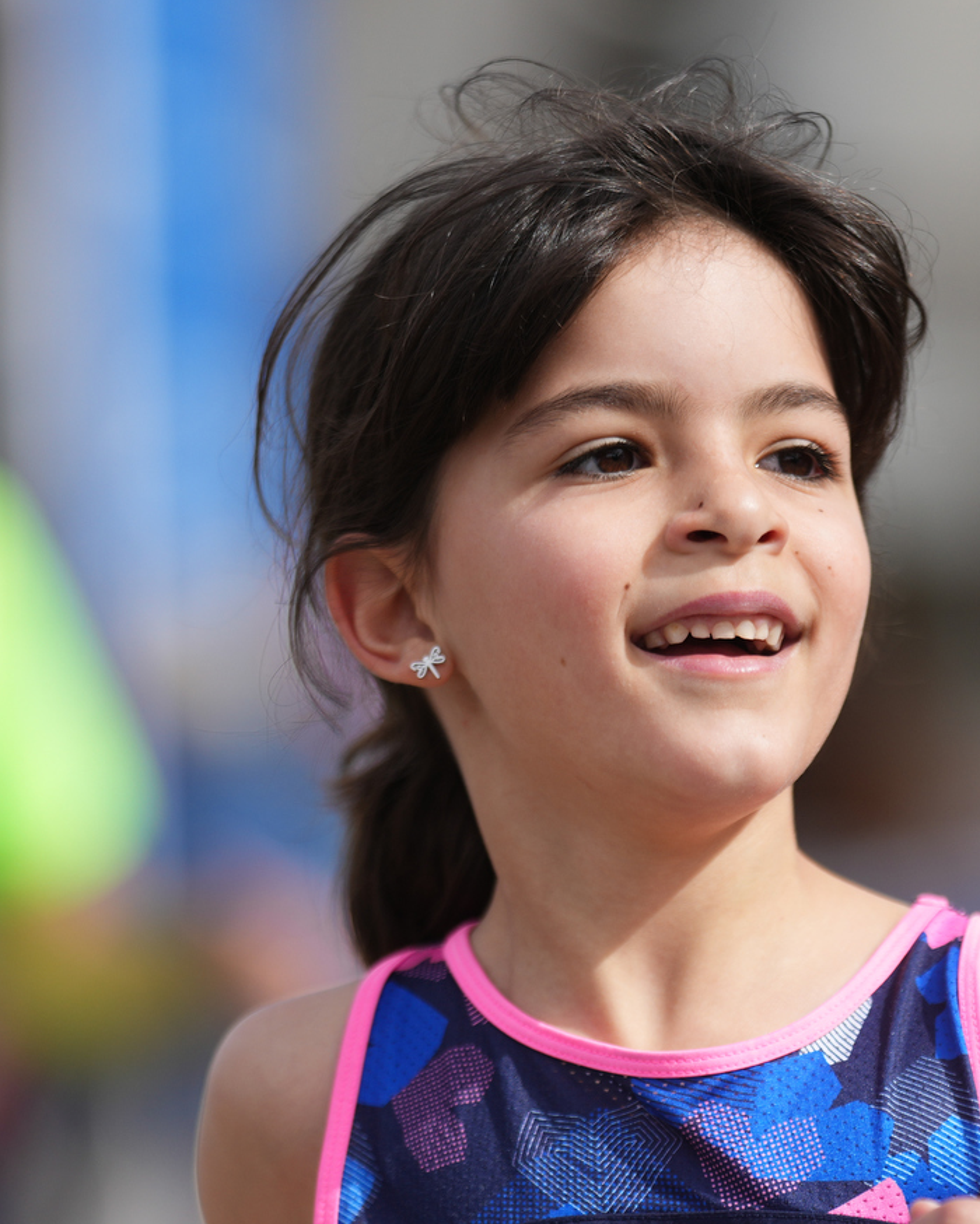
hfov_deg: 5.6
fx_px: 10079
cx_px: 753
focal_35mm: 278
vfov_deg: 7.0
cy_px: 797
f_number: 1.8
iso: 125
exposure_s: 1/6400
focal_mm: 135
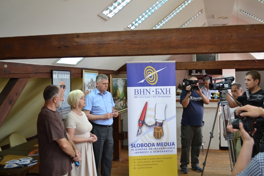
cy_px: 88
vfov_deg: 34.2
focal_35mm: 39
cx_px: 132
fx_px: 286
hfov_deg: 49.5
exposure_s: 1/50
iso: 400
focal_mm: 26
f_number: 4.2
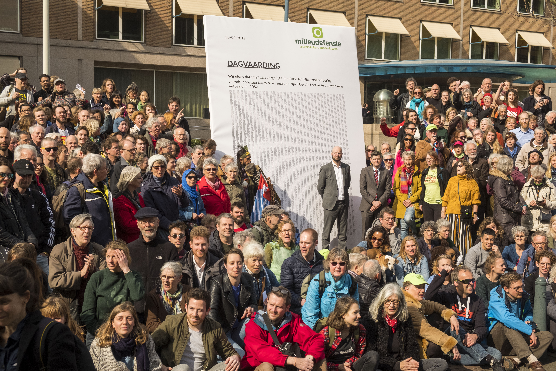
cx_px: 278
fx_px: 757
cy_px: 186
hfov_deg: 40.3
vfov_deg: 27.5
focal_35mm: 49
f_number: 5.6
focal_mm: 32.9
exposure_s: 1/1800
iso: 800
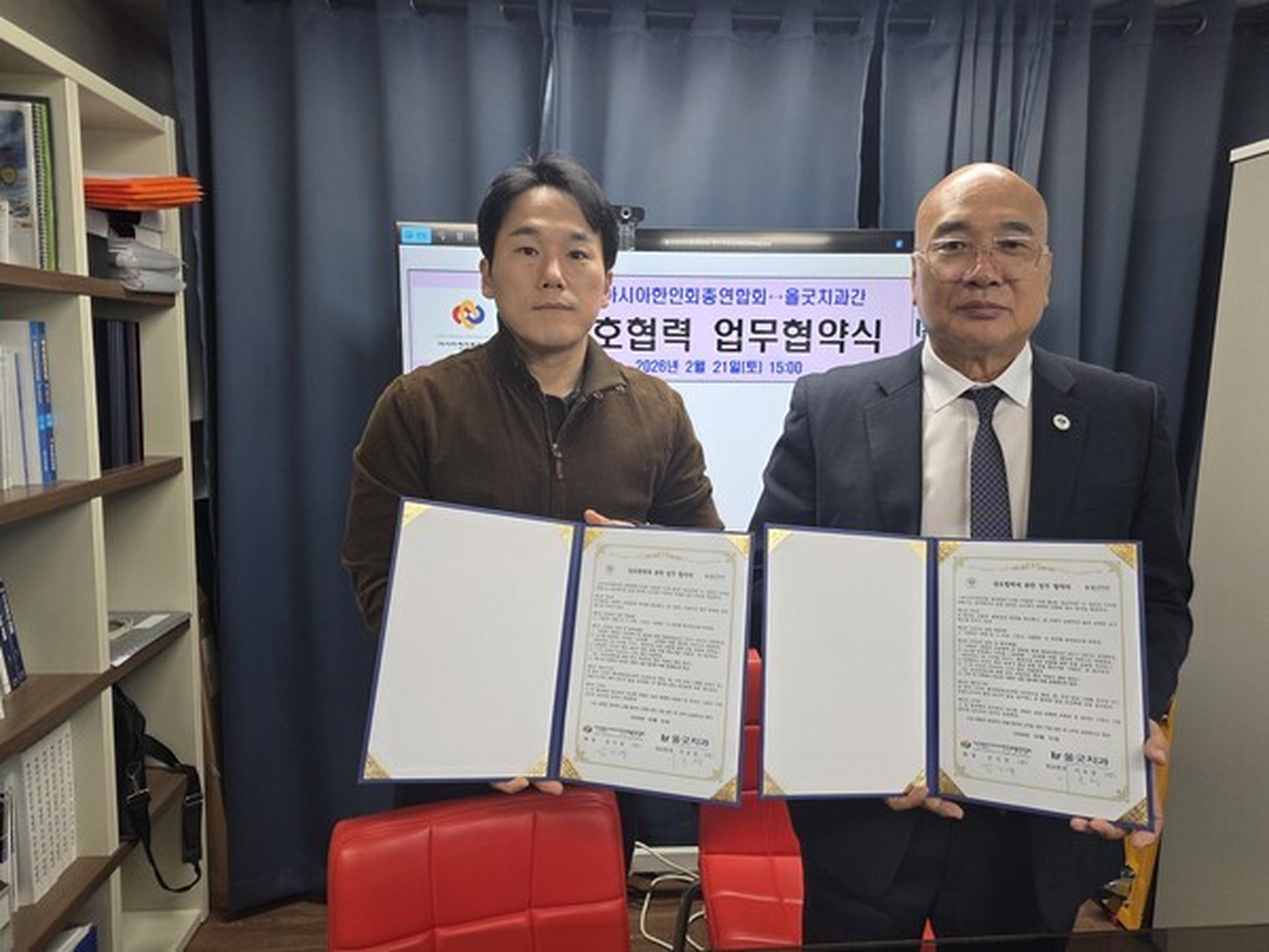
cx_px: 634
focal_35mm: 23
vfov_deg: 58.9
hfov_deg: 73.9
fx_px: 843
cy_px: 476
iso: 125
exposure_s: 1/120
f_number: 1.7
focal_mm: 6.25
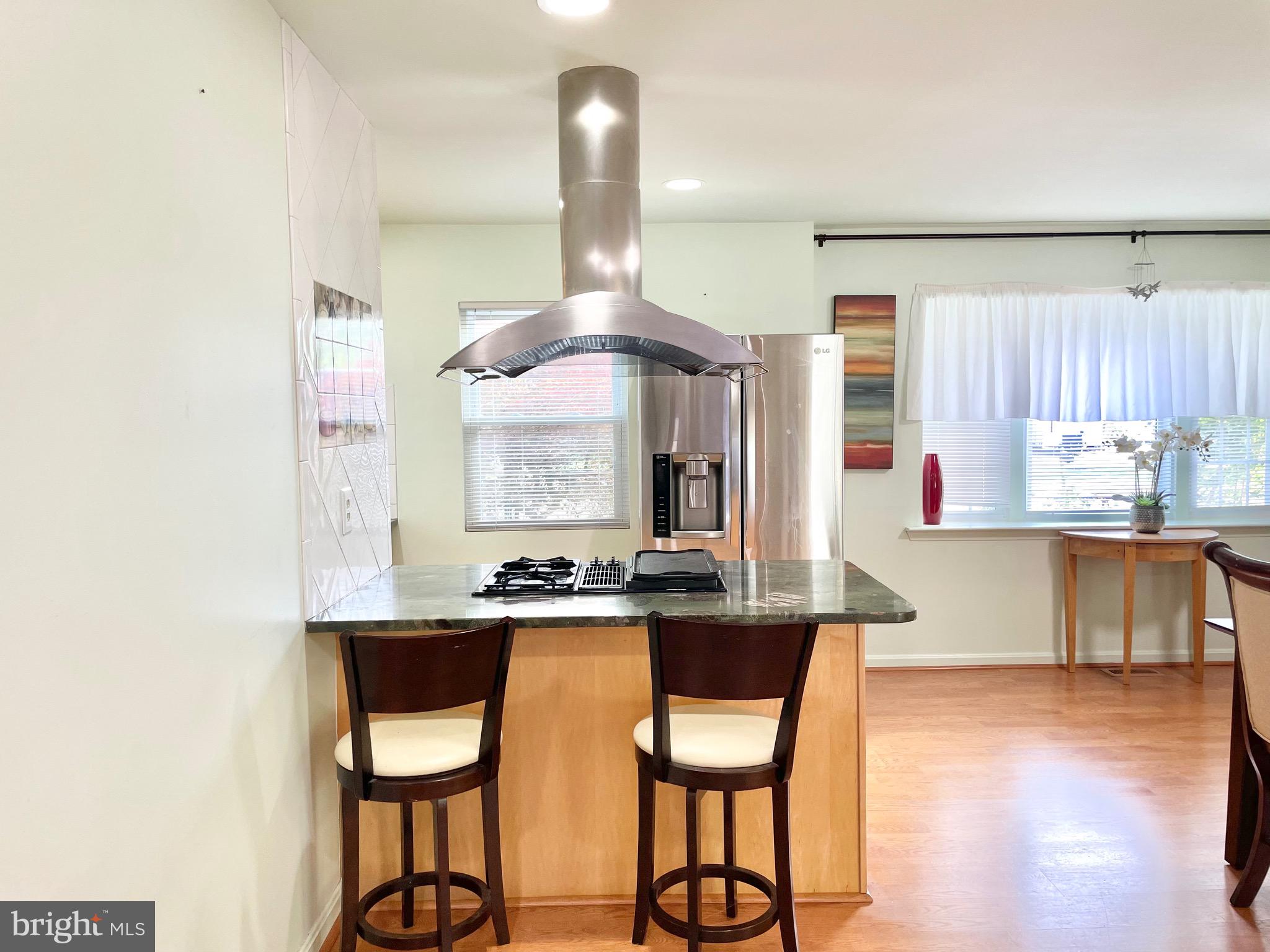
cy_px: 476
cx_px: 635
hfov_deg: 67.3
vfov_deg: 53.1
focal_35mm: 26
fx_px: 954
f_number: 1.6
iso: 80
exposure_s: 1/60
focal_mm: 4.2
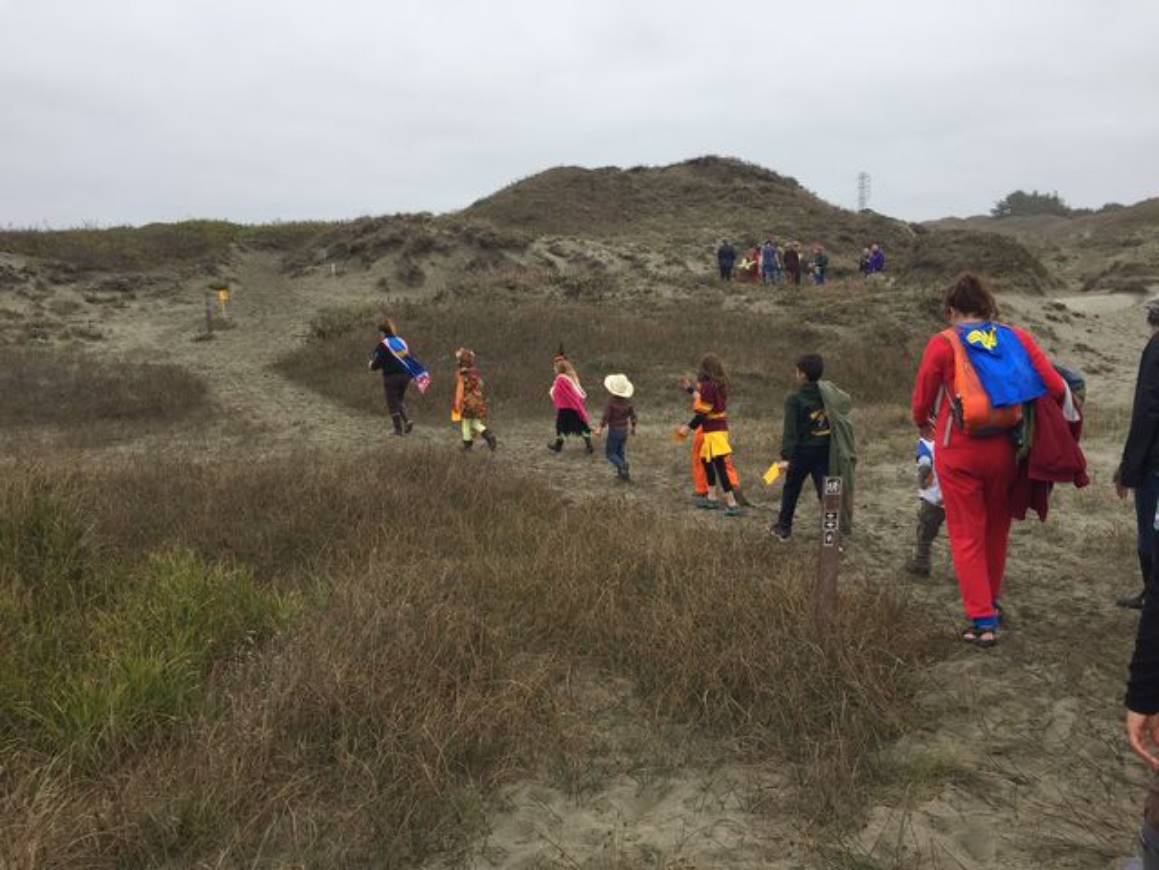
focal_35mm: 29
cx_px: 580
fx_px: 971
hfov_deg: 61.7
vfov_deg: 48.2
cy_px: 435
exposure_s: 1/706
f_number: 2.2
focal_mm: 4.15
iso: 32
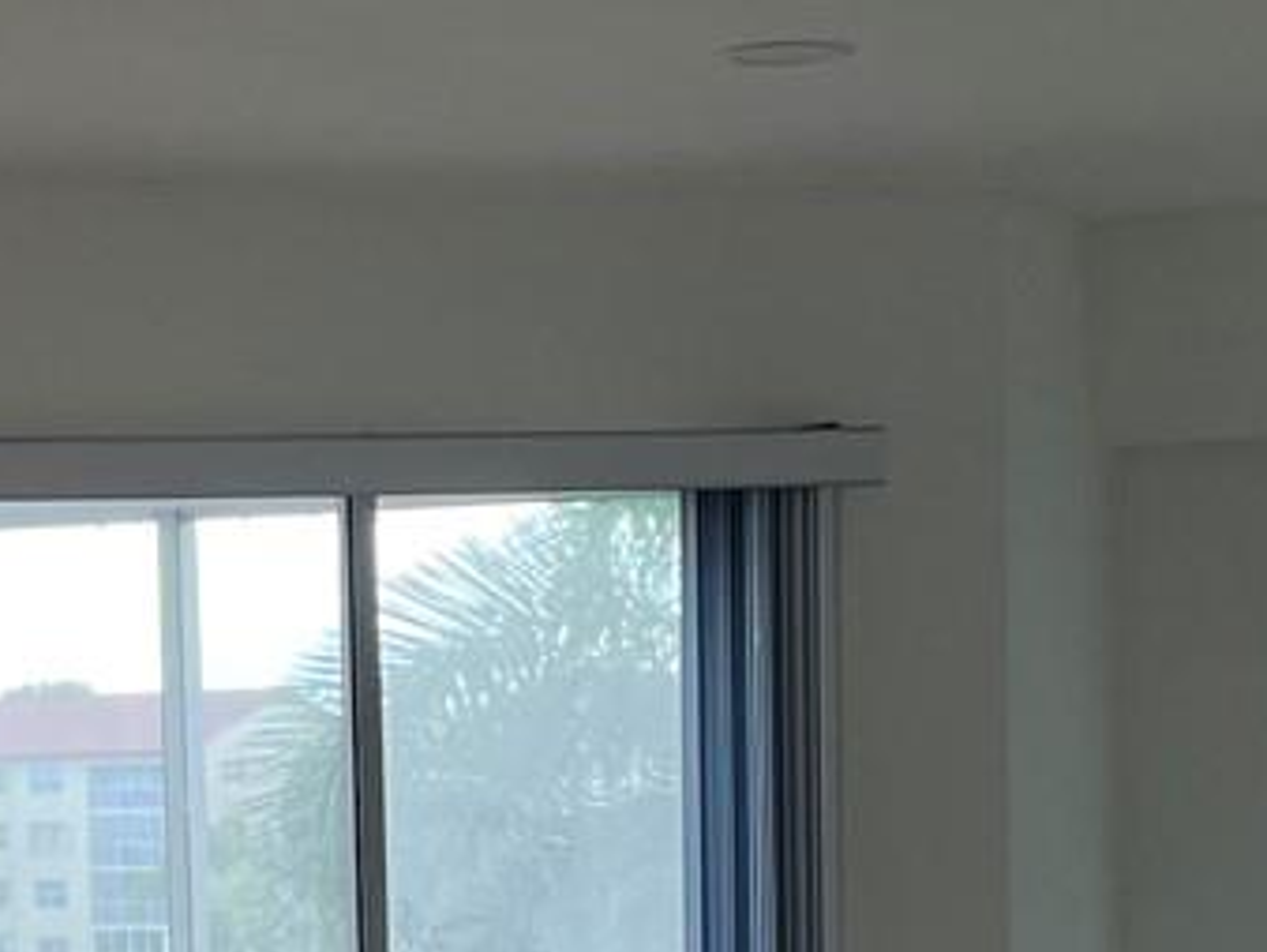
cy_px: 1196
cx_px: 382
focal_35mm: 123
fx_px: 4505
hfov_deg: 16.0
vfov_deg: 11.8
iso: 40
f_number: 1.6
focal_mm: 4.2
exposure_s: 1/120
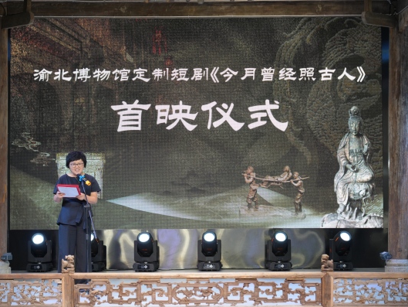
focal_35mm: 84
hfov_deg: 23.3
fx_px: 990
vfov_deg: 17.6
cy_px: 153
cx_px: 180
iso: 640
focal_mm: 77
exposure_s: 1/250
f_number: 4.5
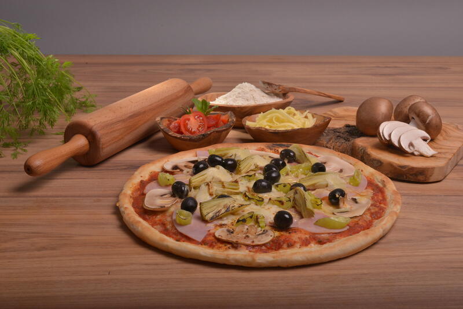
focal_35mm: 50
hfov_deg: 39.6
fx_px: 643
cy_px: 154
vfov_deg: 27.0
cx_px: 232
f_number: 16
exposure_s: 1/250
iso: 1000
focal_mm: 50
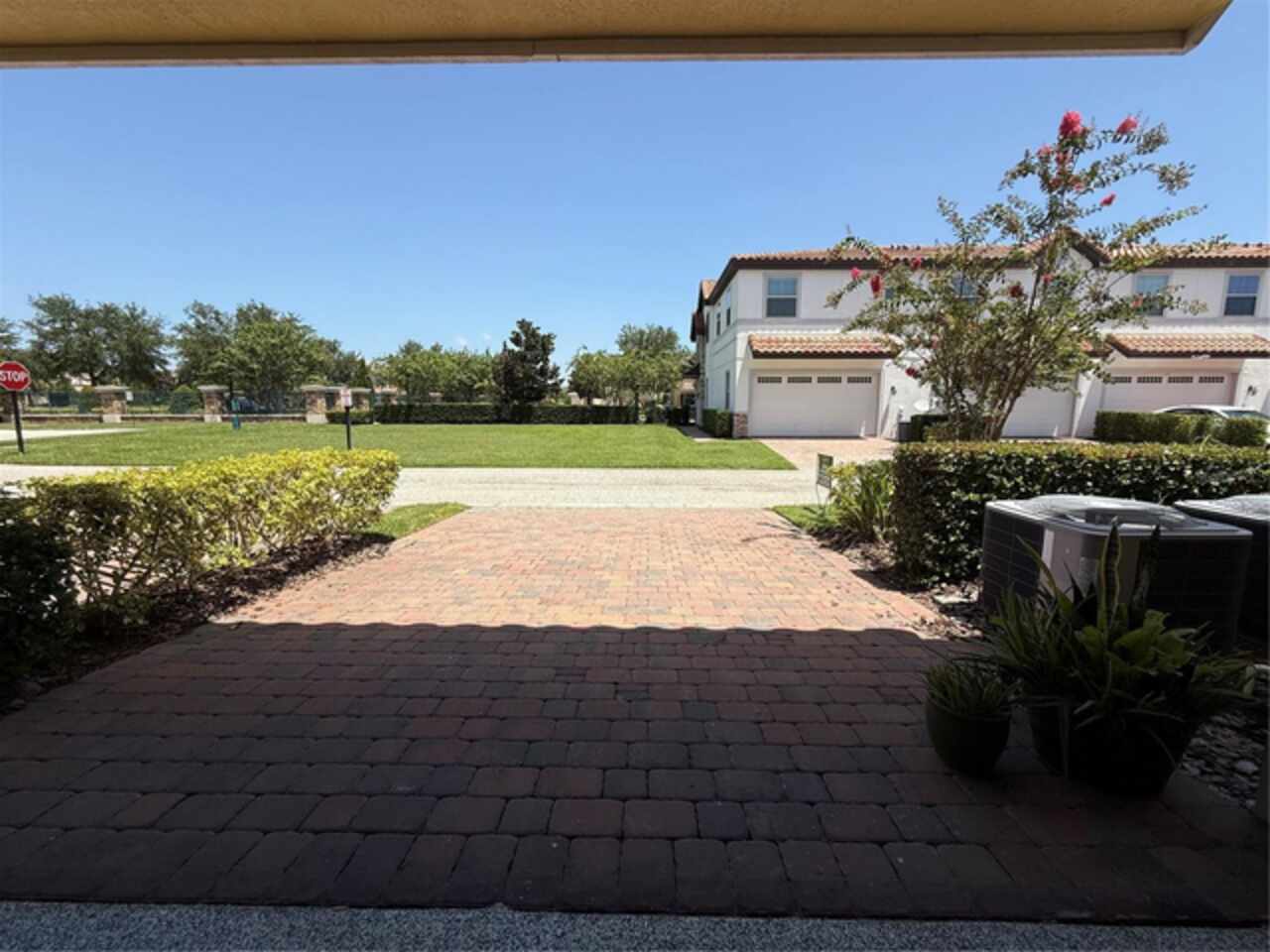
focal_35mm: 14
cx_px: 635
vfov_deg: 85.7
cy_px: 476
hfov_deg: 102.1
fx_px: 514
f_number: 2.2
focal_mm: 2.22
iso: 50
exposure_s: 1/2320
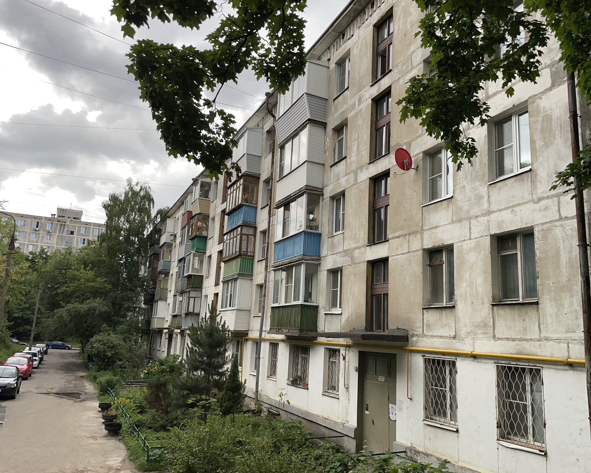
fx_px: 490
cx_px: 310
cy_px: 229
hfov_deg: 62.2
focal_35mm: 28
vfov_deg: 51.5
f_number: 1.6
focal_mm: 4.2
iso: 32
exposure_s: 1/2053
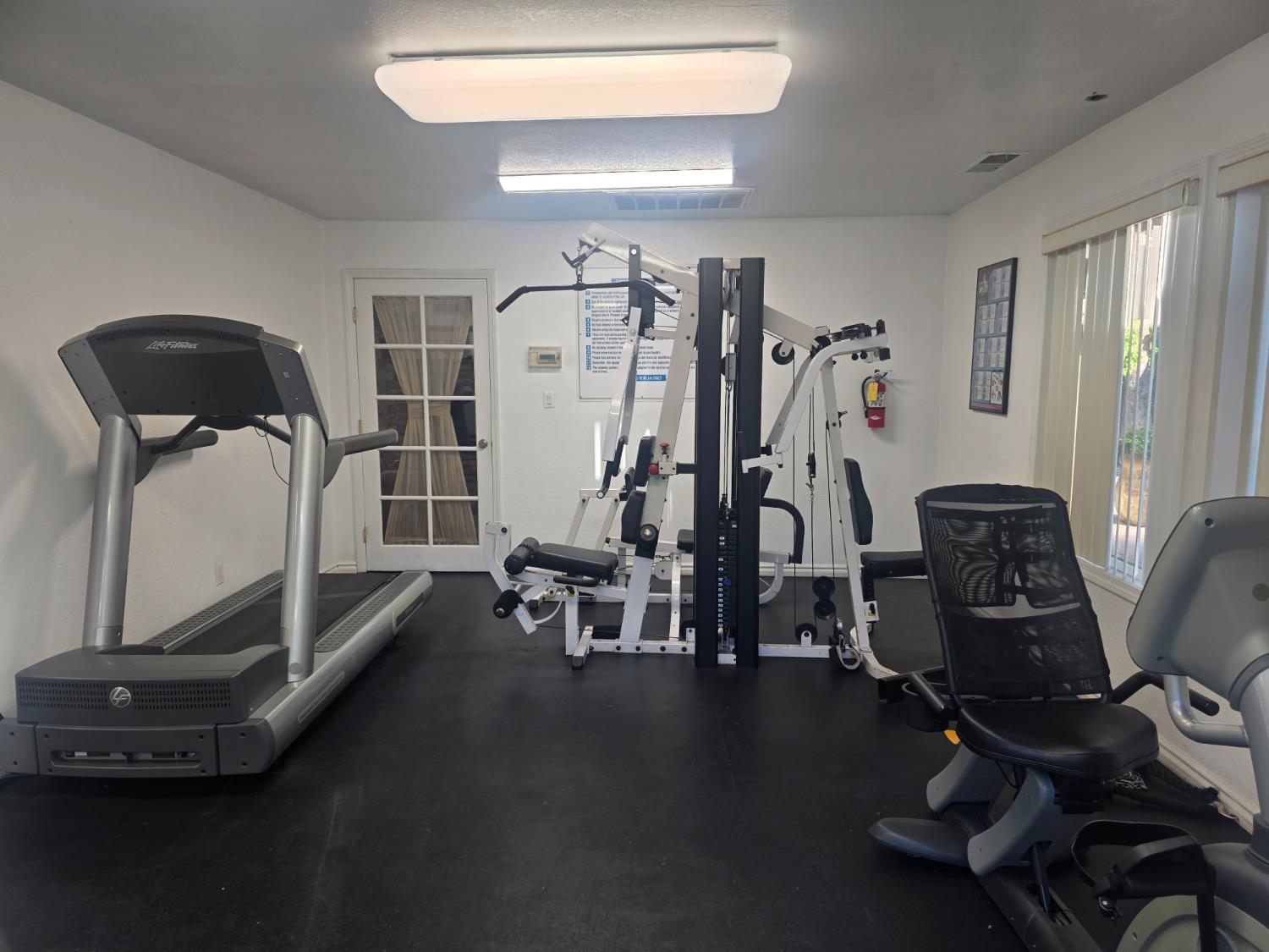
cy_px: 476
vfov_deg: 58.9
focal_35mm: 23
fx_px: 843
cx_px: 634
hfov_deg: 73.9
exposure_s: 1/120
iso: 50
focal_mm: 6.3
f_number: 1.7
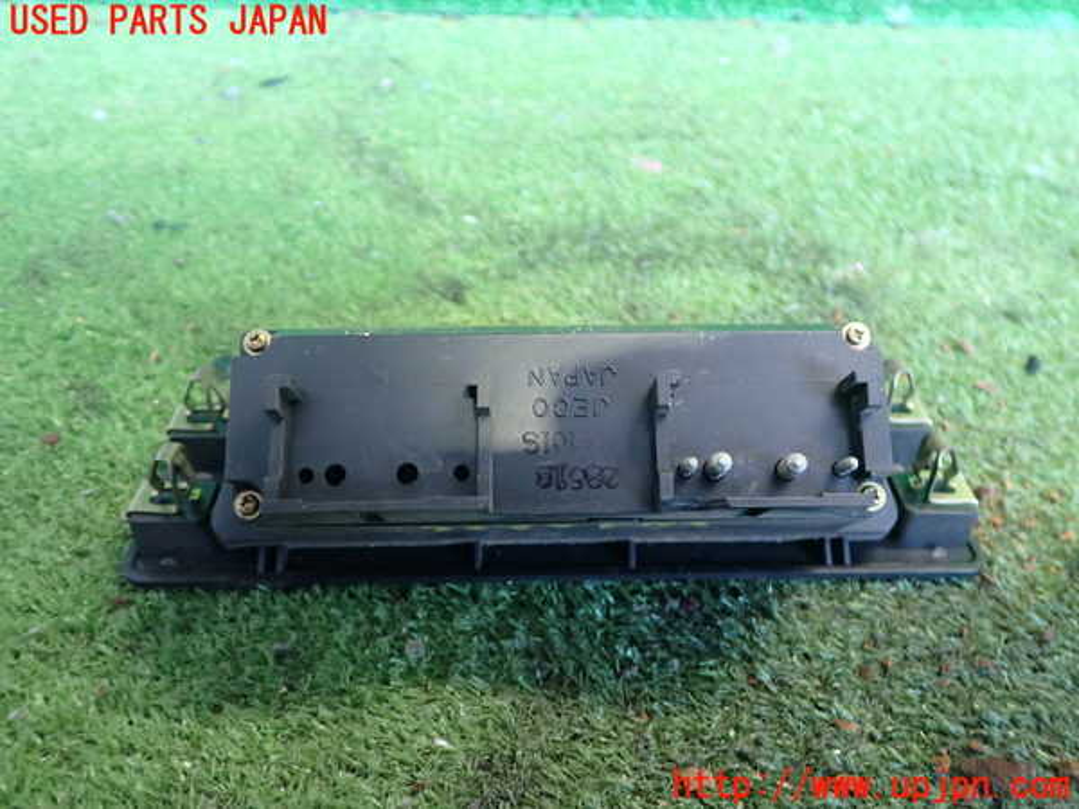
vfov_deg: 46.8
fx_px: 935
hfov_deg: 60.0
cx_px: 540
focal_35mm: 30
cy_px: 404
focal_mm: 5.4
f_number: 2.3
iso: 640
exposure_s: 1/30
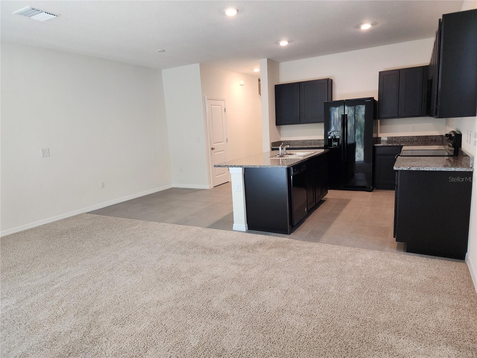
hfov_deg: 73.9
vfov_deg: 58.9
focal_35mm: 23
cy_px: 179
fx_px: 317
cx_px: 238
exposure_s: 1/120
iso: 320
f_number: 1.8
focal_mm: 6.4
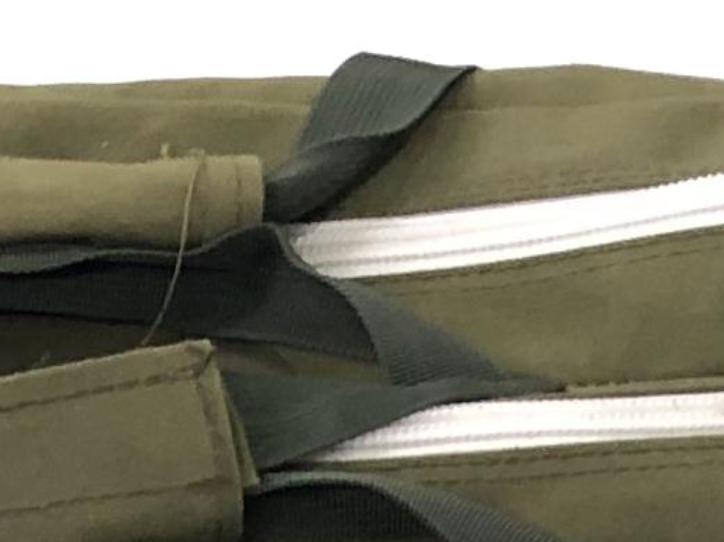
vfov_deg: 5.9
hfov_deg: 8.8
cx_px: -493
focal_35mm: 218
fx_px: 4557
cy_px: 2098
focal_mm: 3.99
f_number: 1.8
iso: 50
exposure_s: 1/15
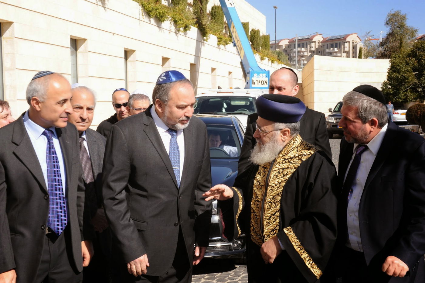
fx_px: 590
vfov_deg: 26.9
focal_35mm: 50
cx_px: 212
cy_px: 142
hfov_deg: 39.6
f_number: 22
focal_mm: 50
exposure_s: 1/125
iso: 640
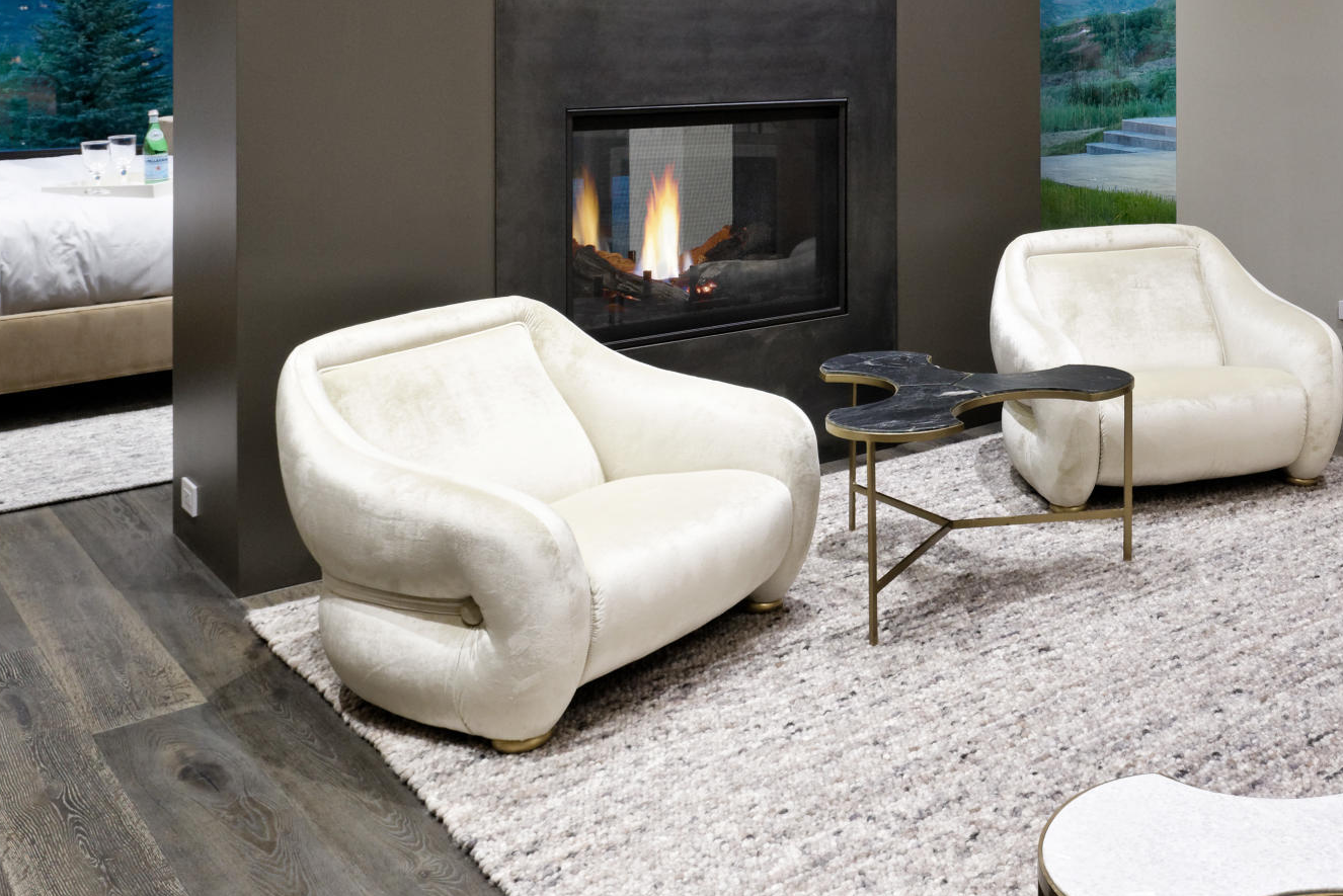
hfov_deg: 43.0
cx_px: 1107
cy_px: 0
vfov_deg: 29.2
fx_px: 1605
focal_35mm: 43
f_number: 7.1
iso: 500
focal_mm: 19
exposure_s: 4
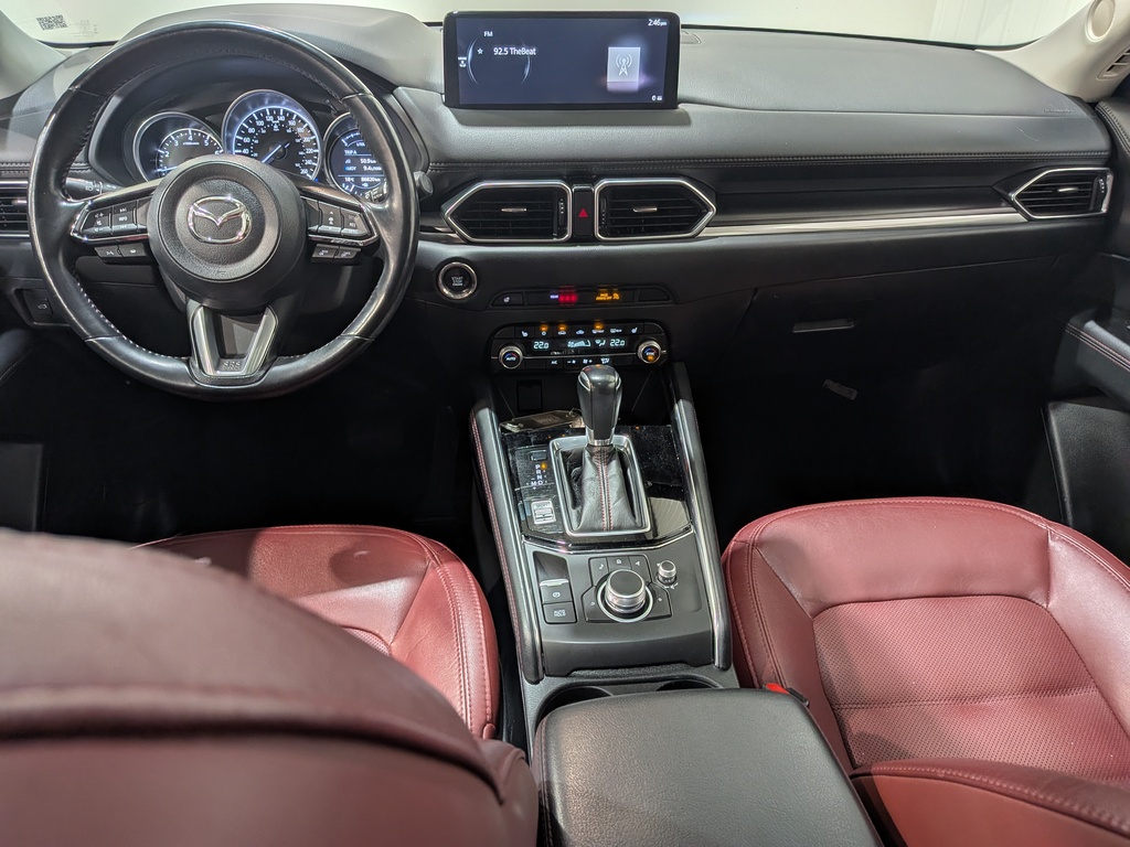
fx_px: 783
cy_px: 424
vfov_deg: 56.8
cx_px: 565
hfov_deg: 71.6
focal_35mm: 24
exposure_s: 1/100
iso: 30
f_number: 1.7
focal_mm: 4.53
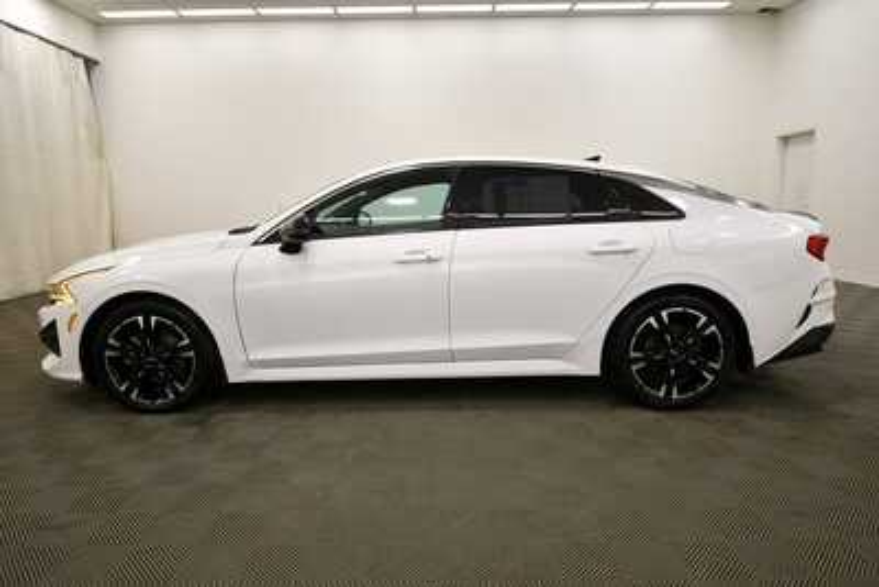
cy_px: 294
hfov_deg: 81.2
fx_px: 513
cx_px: 440
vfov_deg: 59.5
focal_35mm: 21
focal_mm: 14
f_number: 5
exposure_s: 1/250
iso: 640
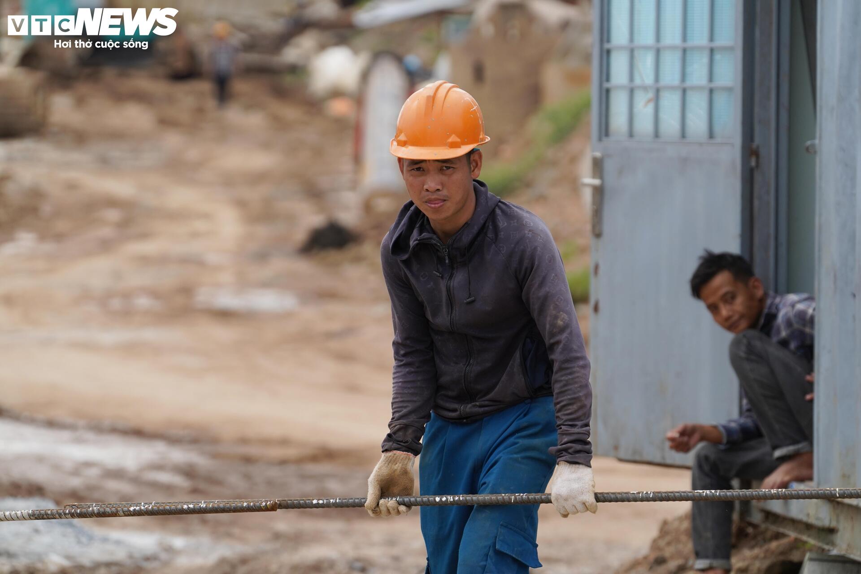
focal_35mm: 236
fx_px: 5644
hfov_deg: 8.7
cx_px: 430
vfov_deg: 5.8
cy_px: 287
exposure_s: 1/1000
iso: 500
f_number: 5.6
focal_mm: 236
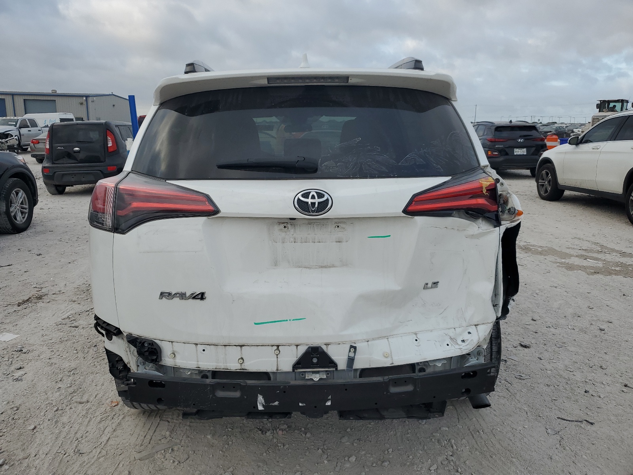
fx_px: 475
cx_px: 316
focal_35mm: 26
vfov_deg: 53.1
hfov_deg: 67.3
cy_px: 238
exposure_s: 1/1000
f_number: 1.5
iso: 50
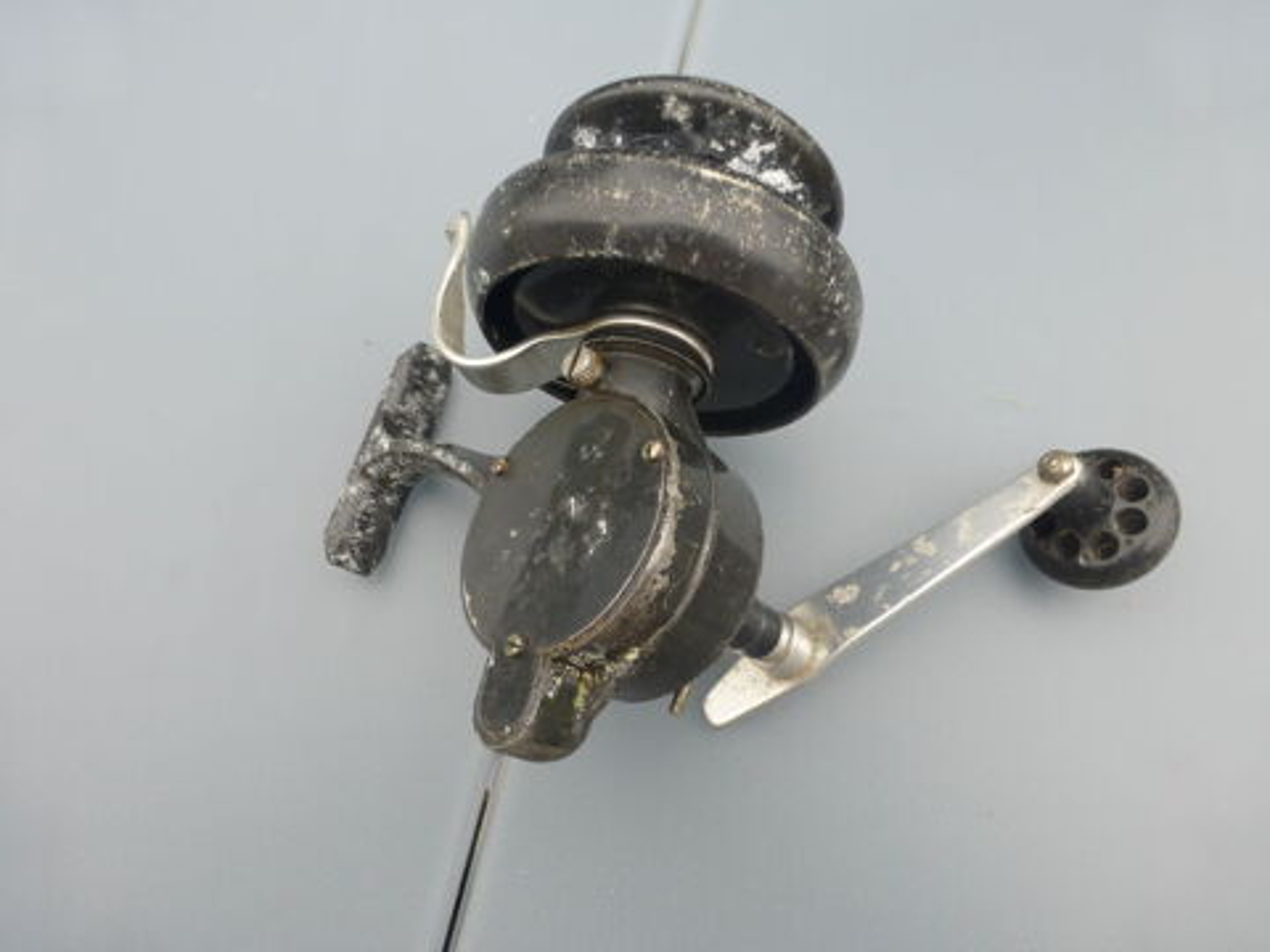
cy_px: 476
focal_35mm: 24
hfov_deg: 71.6
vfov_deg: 56.8
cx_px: 635
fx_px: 881
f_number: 3.3
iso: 100
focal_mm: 4.3
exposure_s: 1/160
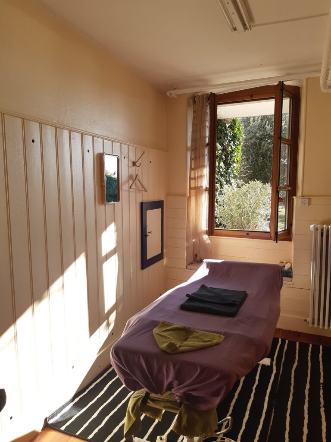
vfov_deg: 67.3
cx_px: 166
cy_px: 221
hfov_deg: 53.1
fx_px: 331
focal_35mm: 26
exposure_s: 1/264
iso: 40
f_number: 1.7
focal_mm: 3.92
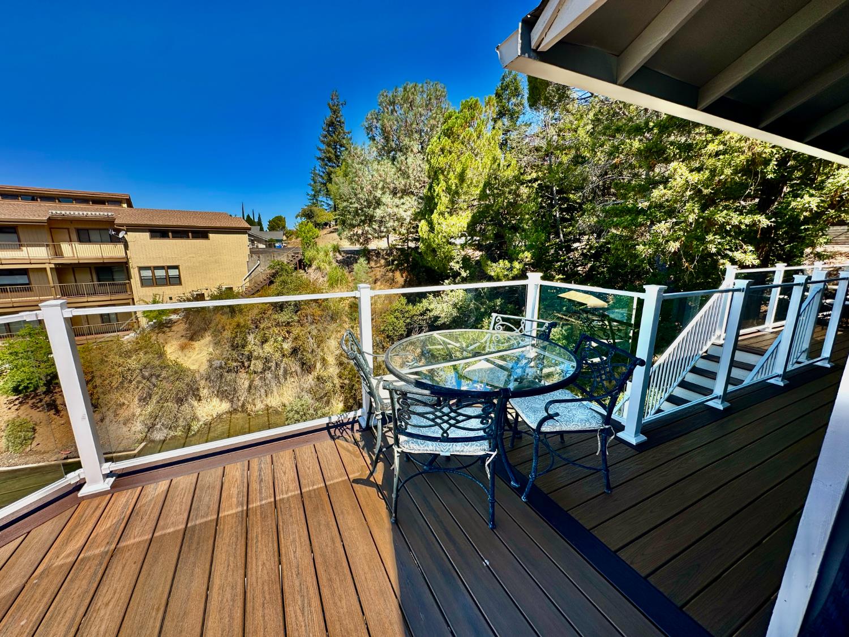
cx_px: 424
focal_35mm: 14
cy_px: 318
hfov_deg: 102.1
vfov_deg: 85.7
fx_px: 343
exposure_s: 1/831
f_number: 2.2
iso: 40
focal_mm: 2.22
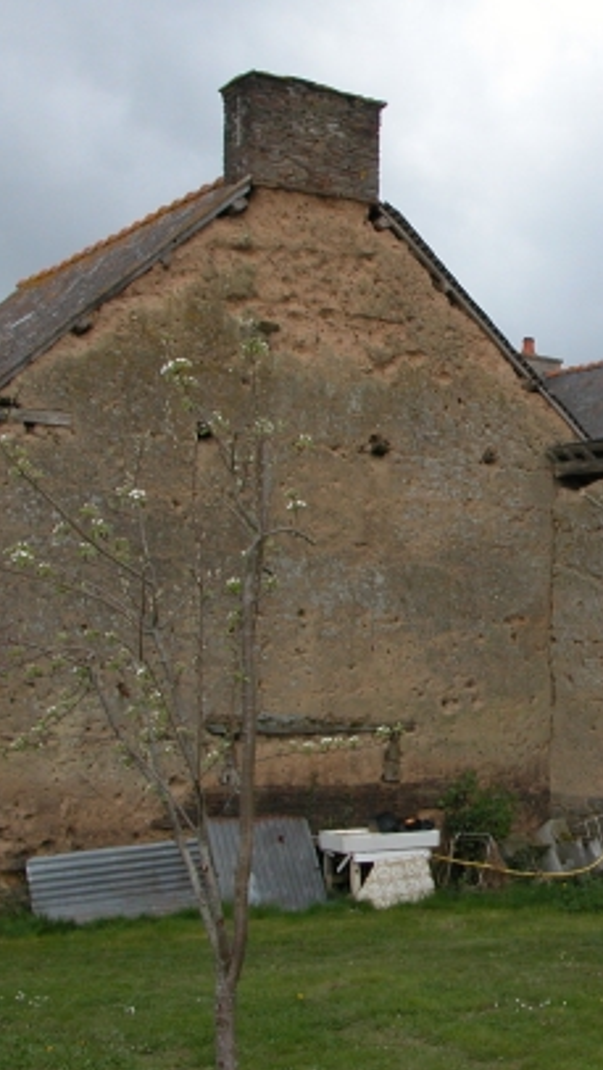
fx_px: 1815
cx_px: 595
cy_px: 509
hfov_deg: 18.4
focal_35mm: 64
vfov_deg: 32.8
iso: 100
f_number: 5
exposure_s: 1/174
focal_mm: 8.9
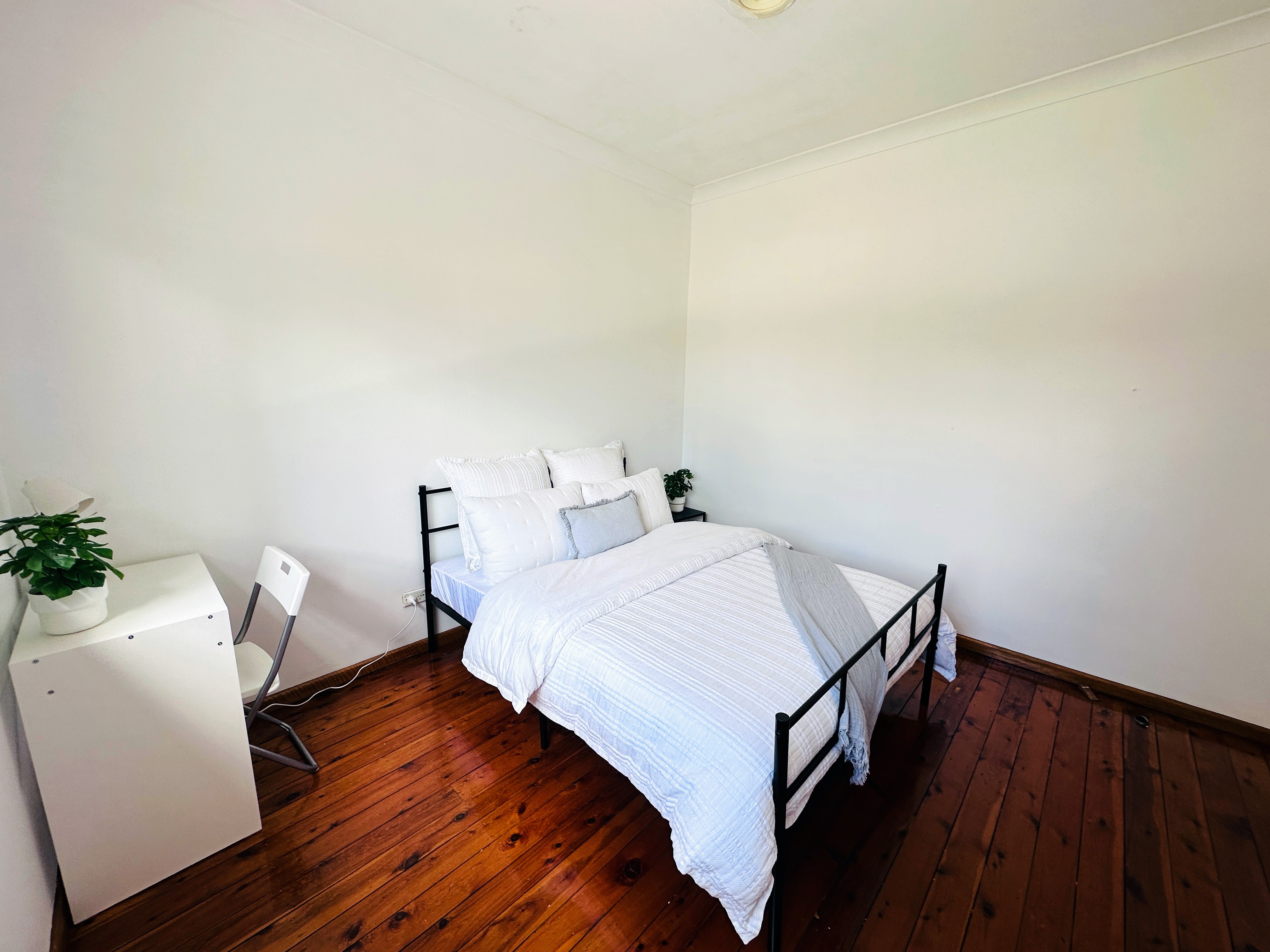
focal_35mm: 14
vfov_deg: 85.7
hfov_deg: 102.1
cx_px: 635
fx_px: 514
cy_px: 476
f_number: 2.2
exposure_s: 1/152
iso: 40
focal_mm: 2.22
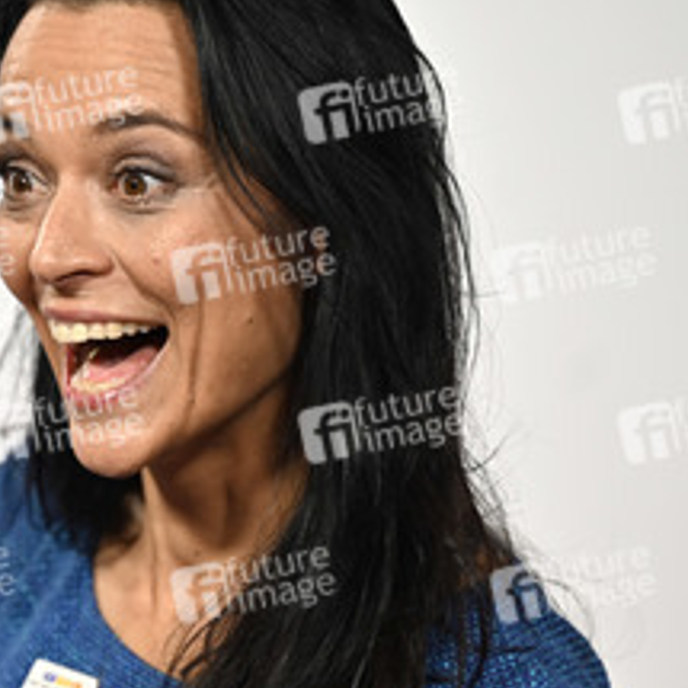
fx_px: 8028
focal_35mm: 357
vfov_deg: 4.9
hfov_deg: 4.9
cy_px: 346
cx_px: -24
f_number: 2.8
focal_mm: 200
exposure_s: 1/200
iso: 500
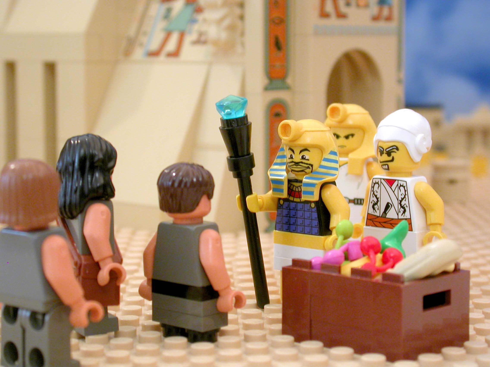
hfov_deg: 21.5
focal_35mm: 91
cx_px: 245
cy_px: 184
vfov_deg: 16.2
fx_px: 1288
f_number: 3.7
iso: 100
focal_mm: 18.9
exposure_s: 1/11.5
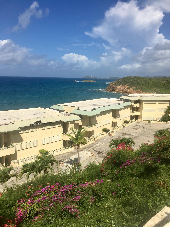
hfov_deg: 48.2
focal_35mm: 29
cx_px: 85
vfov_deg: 61.7
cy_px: 114
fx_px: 190
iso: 25
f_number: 2.2
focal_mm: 4.15
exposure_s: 1/3205
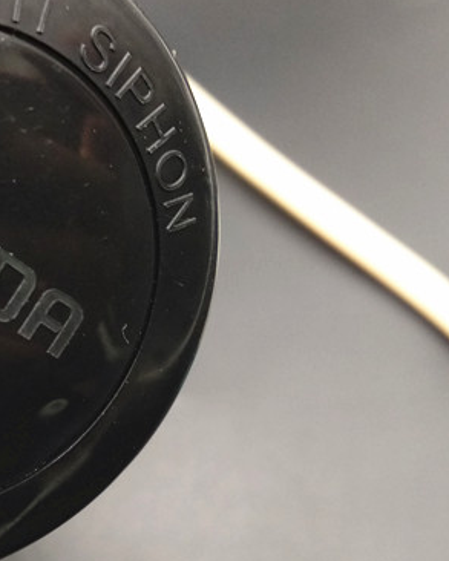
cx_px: 130
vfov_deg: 35.8
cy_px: 349
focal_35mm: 52
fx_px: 863
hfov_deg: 28.8
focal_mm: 3.81
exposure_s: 1/60
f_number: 2.2
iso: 320
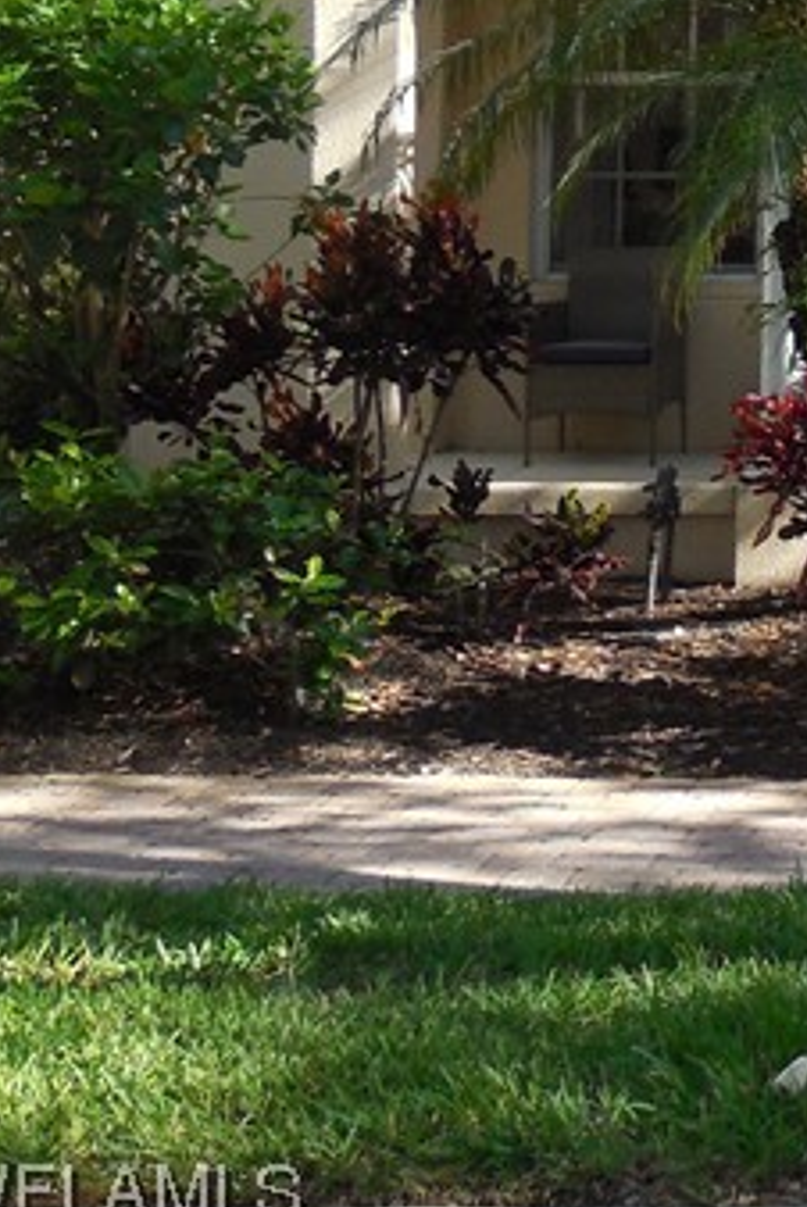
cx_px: 1700
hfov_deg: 11.4
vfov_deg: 18.4
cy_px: -118
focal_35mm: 107
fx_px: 3590
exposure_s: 1/200
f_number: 3.4
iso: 125
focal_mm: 6.1
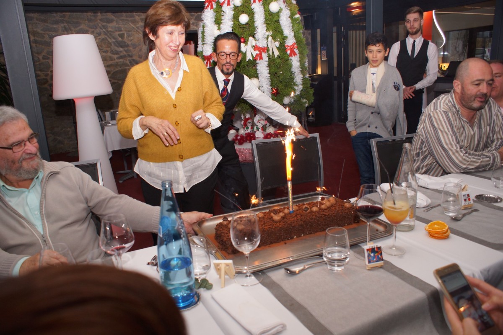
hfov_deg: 61.9
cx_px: 252
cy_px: 168
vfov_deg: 43.6
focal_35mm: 30
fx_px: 419
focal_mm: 20
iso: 400
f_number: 4
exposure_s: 1/100
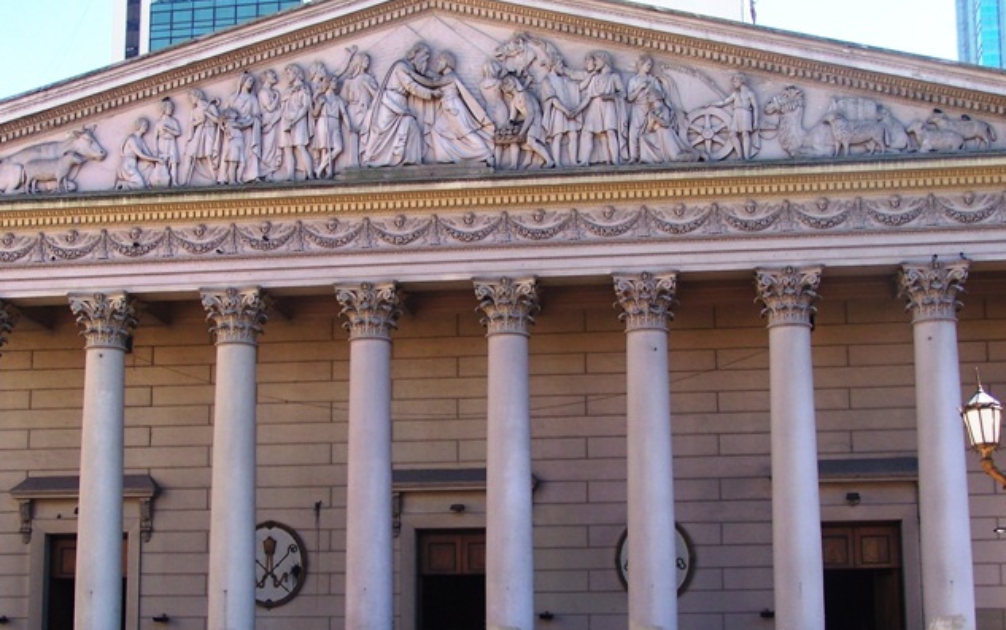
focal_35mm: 55
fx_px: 1508
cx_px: 499
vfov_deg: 23.5
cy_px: 379
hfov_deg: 36.9
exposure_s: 1/320
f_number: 3.6
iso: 80
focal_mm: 8.5
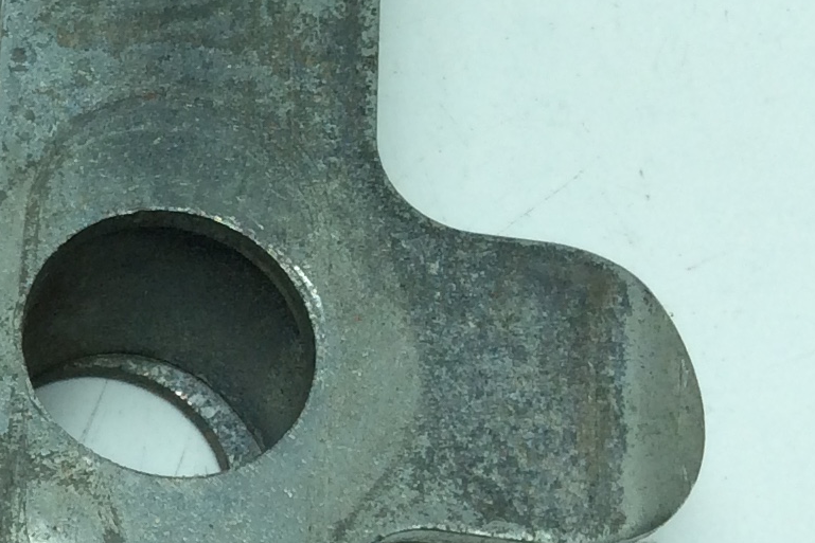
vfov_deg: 12.2
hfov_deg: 16.6
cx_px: -418
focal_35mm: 112
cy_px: 284
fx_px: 2536
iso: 32
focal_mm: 3.3
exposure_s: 1/440
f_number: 2.4
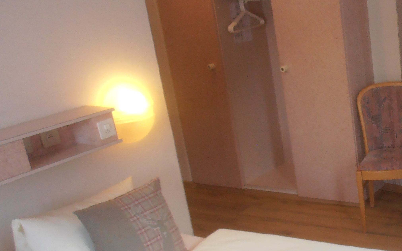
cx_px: 423
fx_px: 592
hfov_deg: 33.5
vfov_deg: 23.9
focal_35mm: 54
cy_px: 166
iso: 125
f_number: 3
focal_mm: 4.2
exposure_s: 1/25
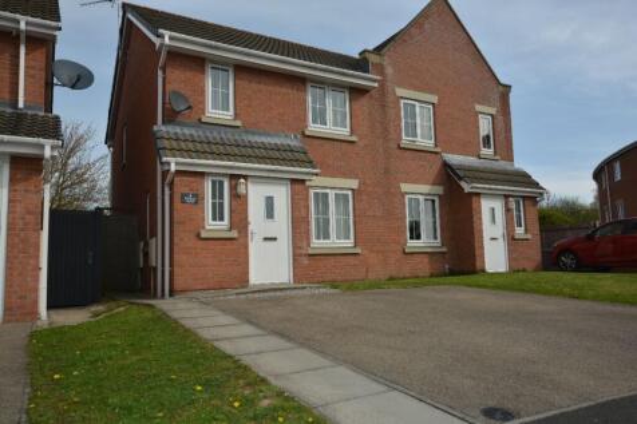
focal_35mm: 27
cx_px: 318
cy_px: 212
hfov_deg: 67.4
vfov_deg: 47.9
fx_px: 478
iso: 100
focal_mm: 18
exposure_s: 1/200
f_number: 9
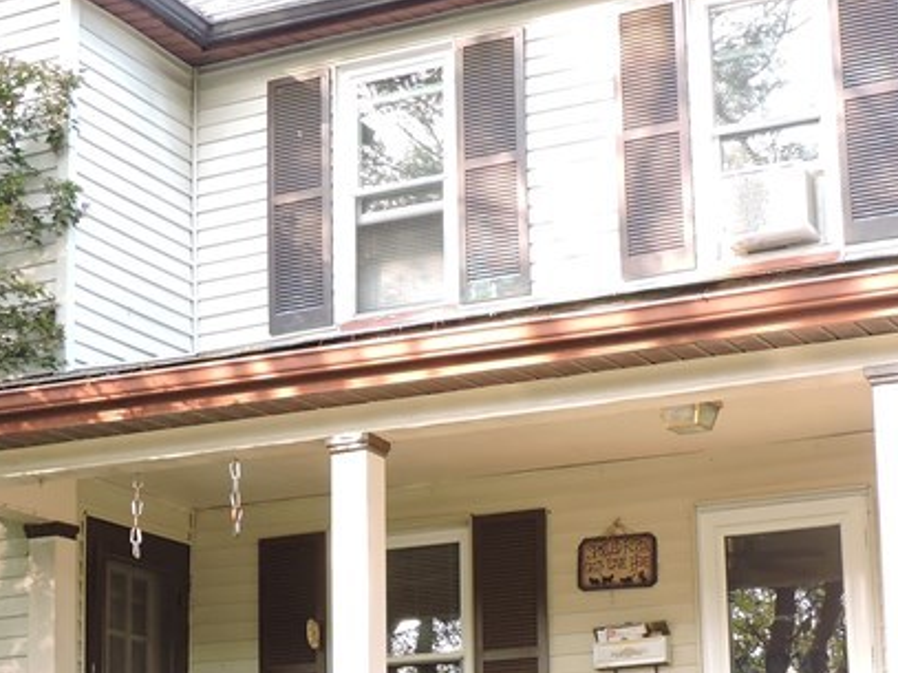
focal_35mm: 88
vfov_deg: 16.7
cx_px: 307
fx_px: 2282
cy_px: 499
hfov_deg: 22.2
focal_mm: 6.2
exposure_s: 1/50
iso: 140
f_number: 3.3
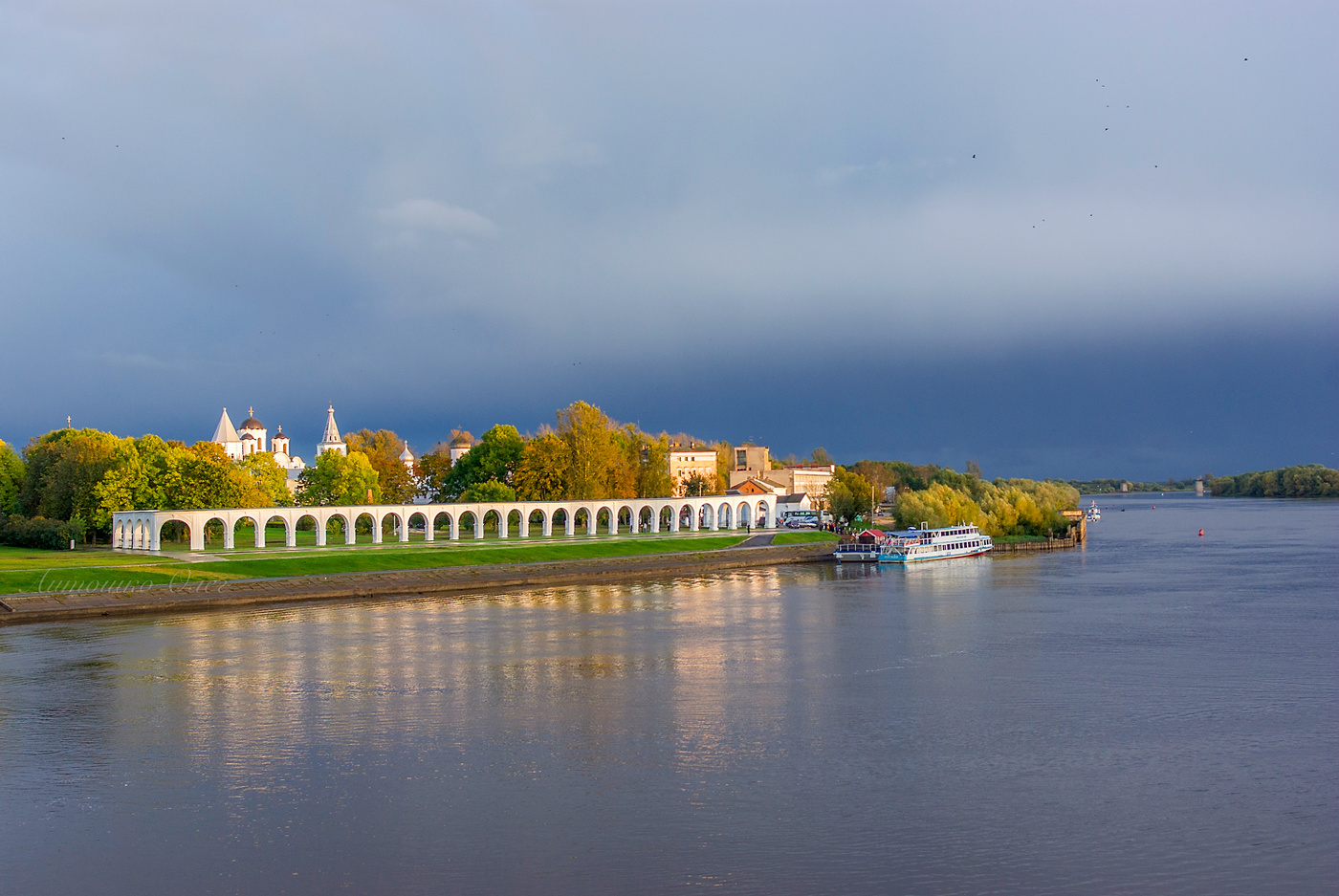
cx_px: 670
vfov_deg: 29.0
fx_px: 1731
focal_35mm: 46
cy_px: 448
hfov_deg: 42.3
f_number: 5
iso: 200
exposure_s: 1/100
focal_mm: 31
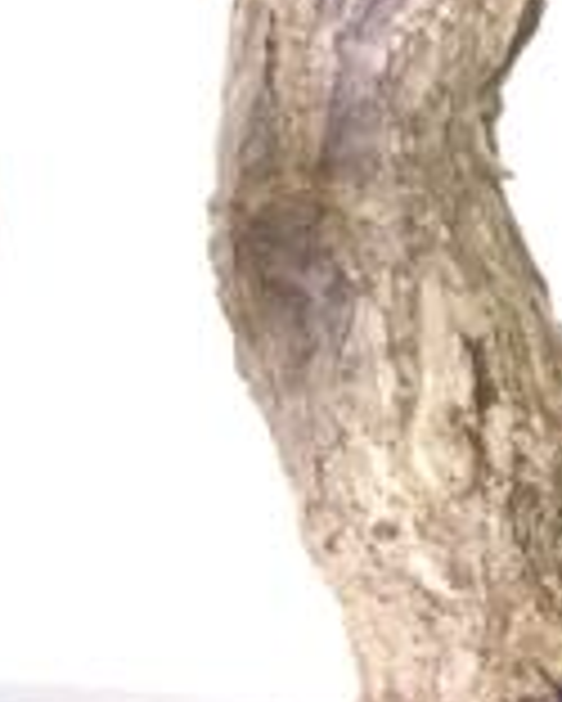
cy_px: -423
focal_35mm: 702
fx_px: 14581
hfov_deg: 2.2
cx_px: 679
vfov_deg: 2.7
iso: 2000
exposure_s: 1/15
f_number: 13
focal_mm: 60.7
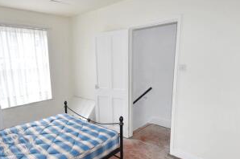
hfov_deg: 72.8
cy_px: 87
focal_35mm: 24
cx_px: 93
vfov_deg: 52.9
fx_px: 160
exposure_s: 1/200
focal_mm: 10
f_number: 4
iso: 800
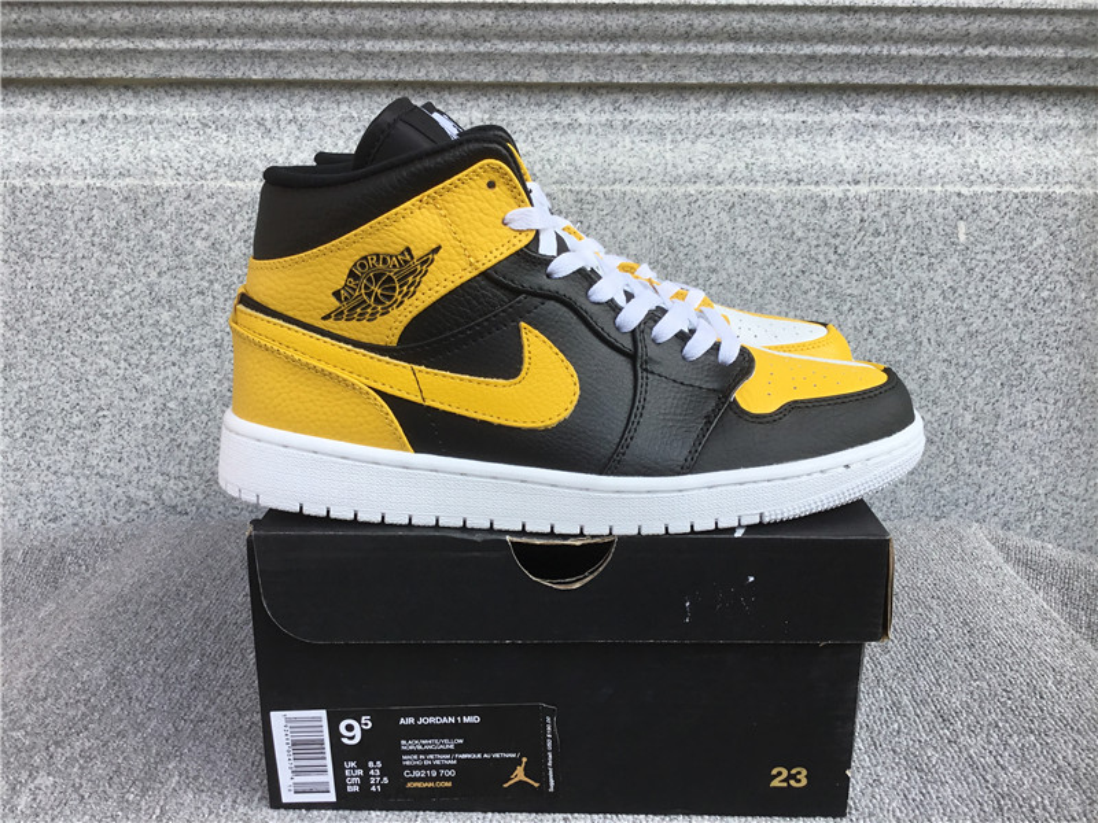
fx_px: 983
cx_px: 549
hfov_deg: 58.4
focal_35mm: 31
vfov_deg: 45.4
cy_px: 412
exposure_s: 1/303
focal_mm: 3.3
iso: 25
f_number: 2.4
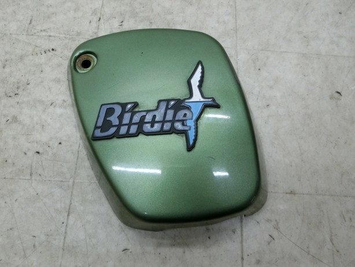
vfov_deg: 54.9
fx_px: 256
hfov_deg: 69.4
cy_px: 134
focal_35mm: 25
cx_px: 178
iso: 320
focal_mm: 4.5
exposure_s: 1/125
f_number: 3.5
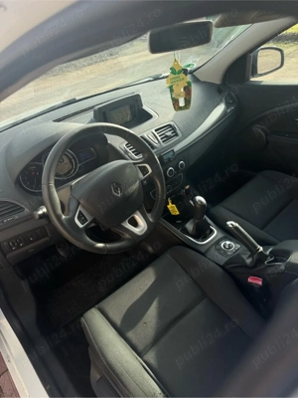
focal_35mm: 24
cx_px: 149
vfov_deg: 71.6
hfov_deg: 56.8
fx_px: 275
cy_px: 199
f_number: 1.78
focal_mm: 6.76
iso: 80
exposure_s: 1/802
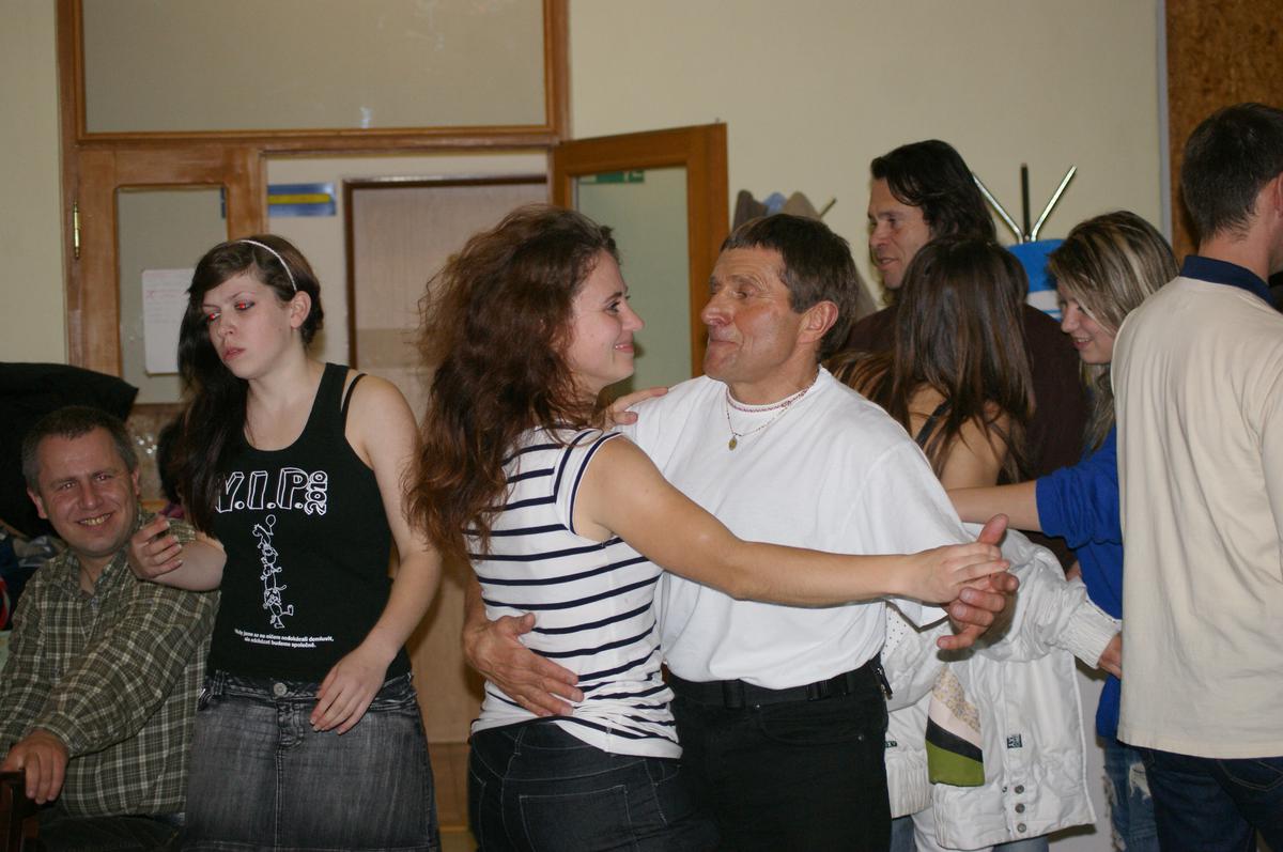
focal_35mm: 82
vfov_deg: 16.5
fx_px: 2937
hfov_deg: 24.6
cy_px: 426
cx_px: 642
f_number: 4
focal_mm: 55
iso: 400
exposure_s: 1/80
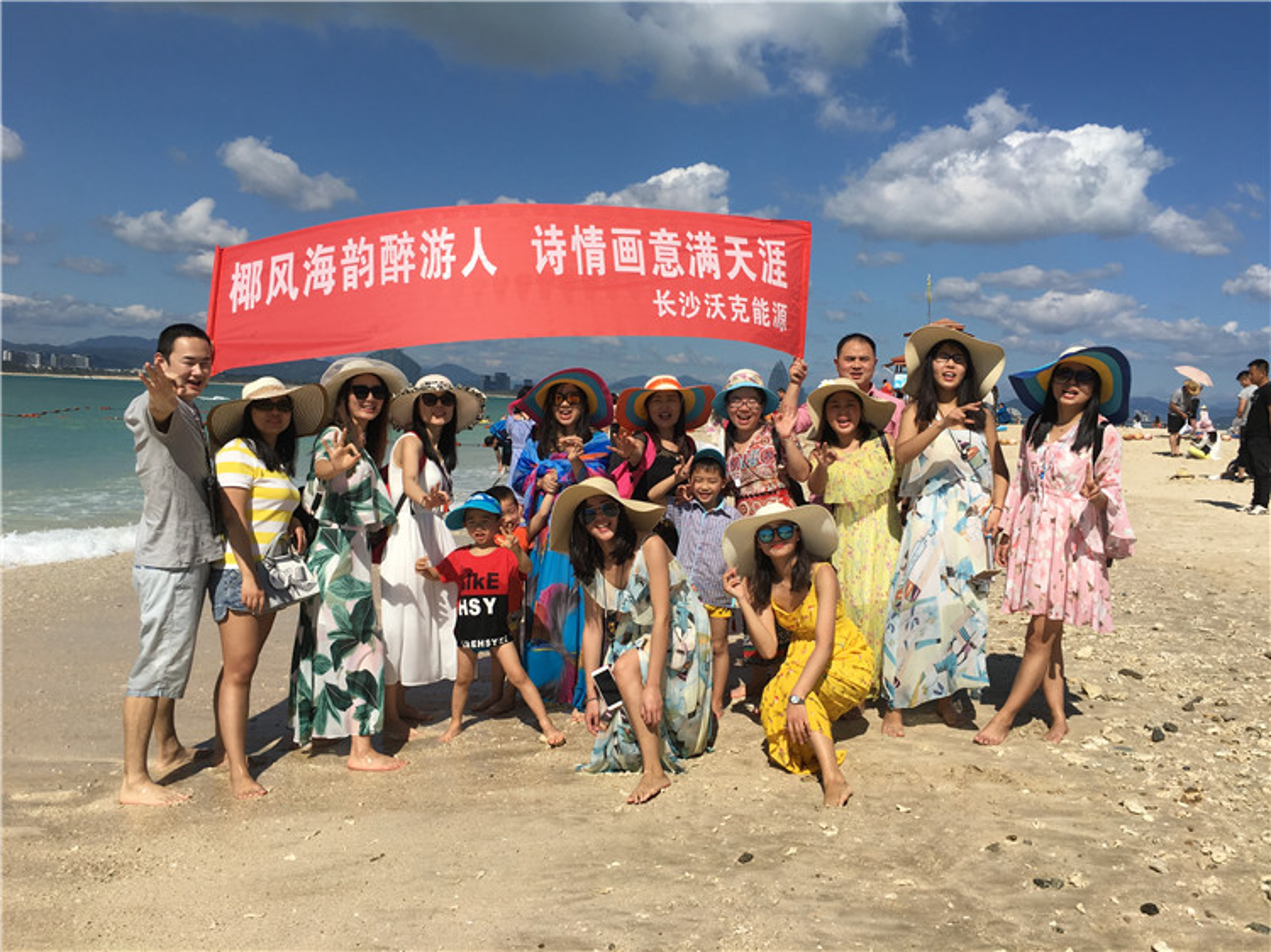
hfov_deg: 61.7
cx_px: 636
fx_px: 1064
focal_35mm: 29
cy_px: 476
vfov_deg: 48.2
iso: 25
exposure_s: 1/2959
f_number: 2.2
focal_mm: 4.15
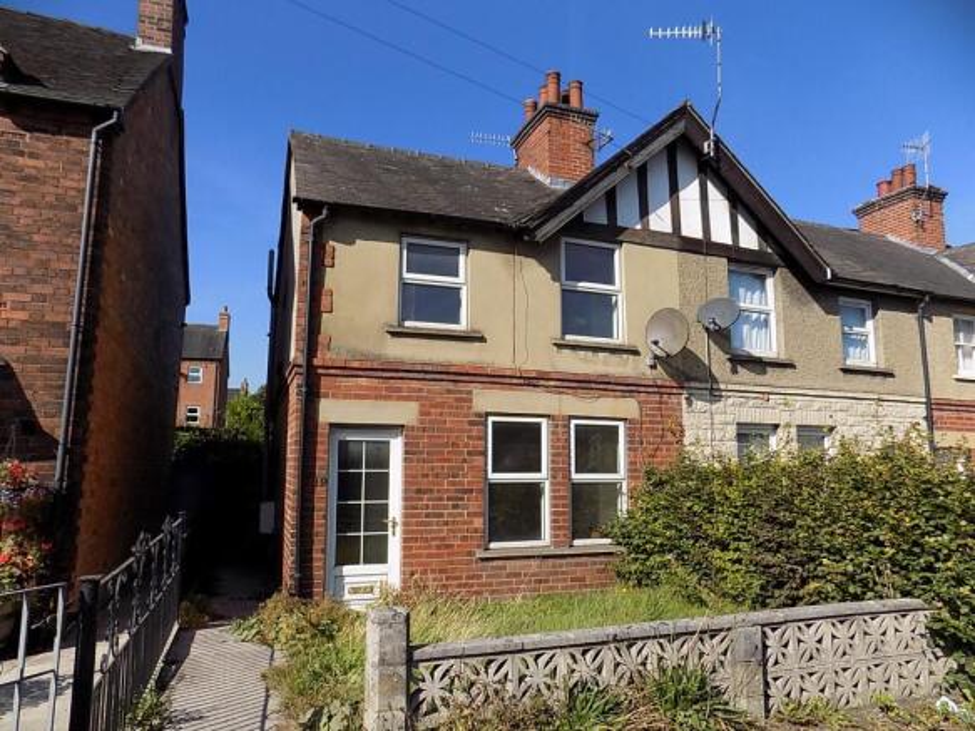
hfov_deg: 73.9
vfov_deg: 58.9
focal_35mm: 23
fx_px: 648
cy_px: 366
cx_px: 488
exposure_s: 1/1000
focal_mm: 4
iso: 80
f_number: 3.1
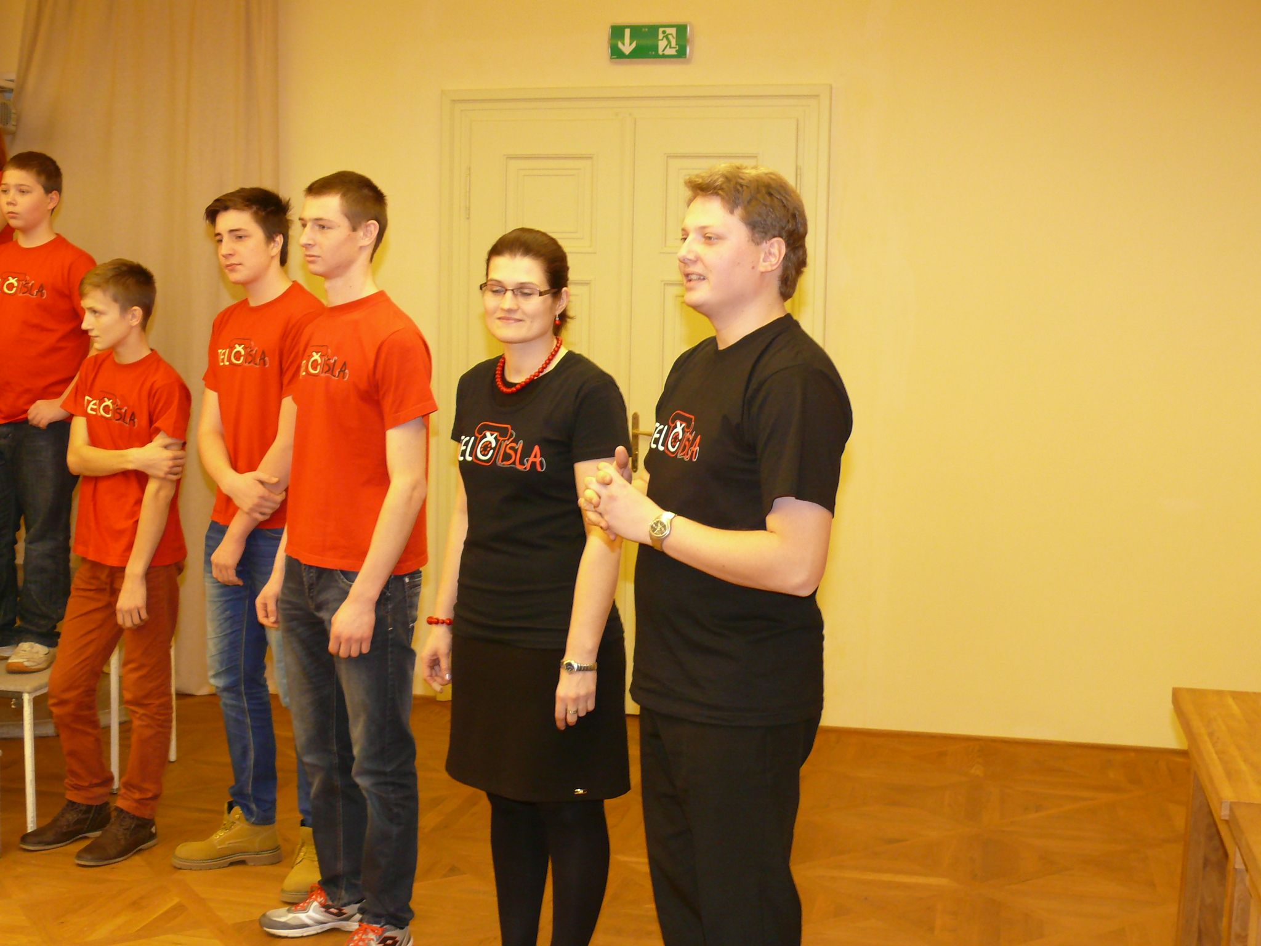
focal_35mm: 44
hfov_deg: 42.9
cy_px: 473
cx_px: 630
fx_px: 1603
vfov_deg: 32.9
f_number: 2.8
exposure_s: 1/30
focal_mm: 8.5
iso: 200
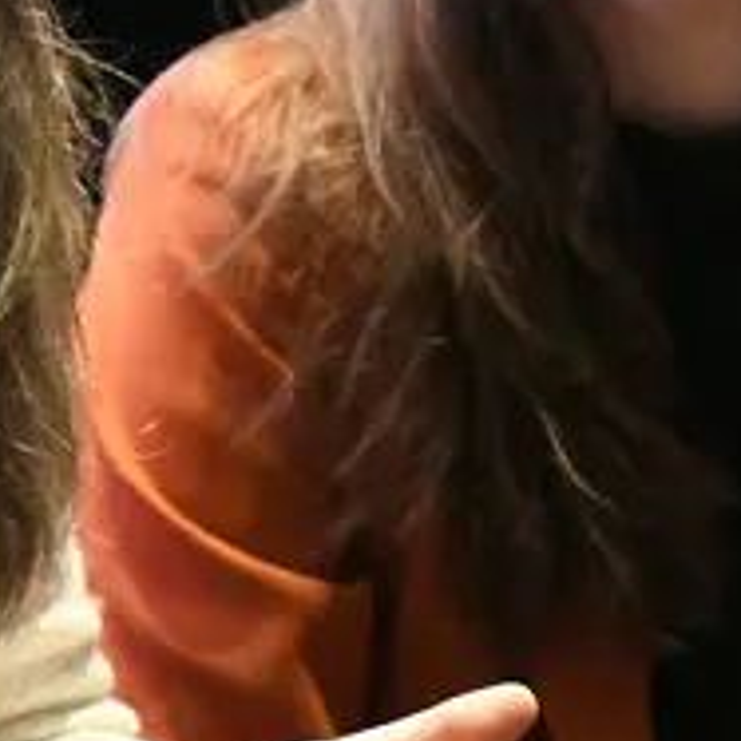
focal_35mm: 691
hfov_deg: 2.5
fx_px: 16728
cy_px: 115
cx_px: -472
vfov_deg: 2.5
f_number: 5.6
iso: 25600
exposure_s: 1/125
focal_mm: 135
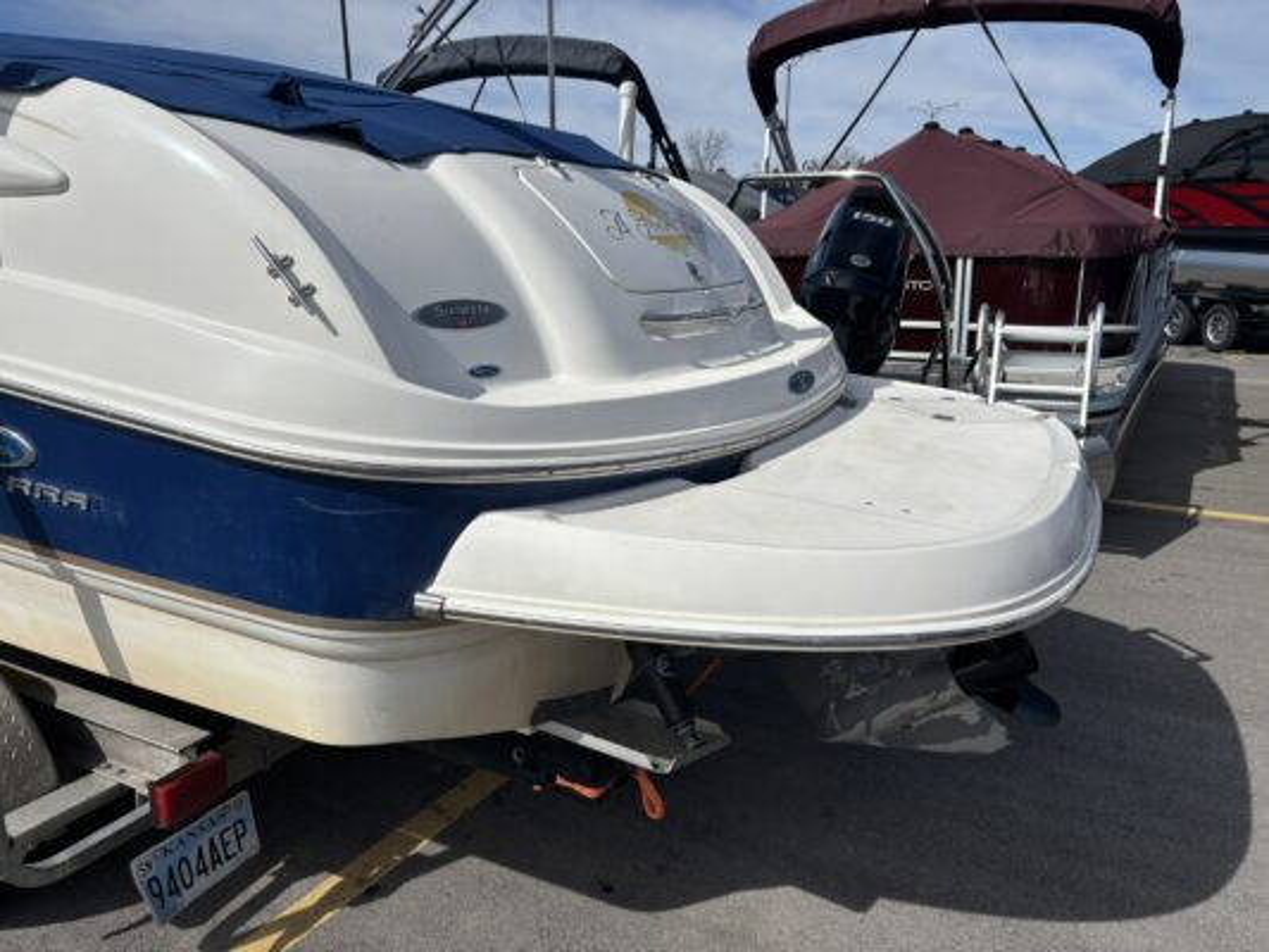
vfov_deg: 53.1
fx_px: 953
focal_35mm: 26
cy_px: 476
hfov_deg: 67.3
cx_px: 634
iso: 50
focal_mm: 5.96
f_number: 1.6
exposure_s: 1/8333
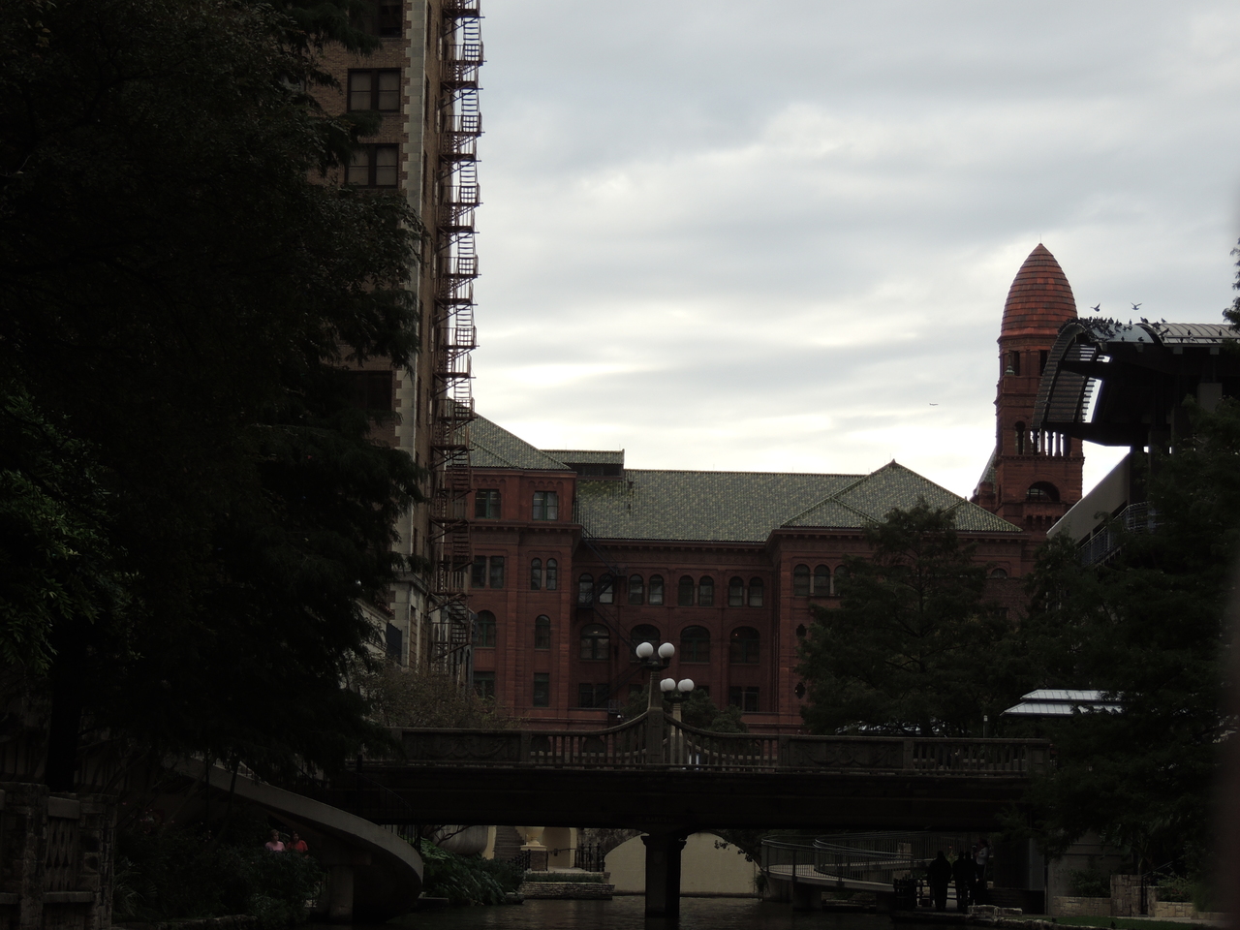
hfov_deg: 18.7
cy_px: 465
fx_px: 3761
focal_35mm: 105
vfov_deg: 14.1
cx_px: 620
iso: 100
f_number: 4.2
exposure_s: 1/200
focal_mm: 18.7
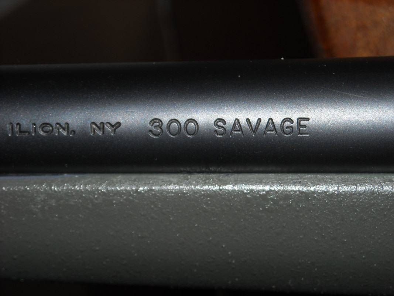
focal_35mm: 105
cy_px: 148
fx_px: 1195
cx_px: 197
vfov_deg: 14.1
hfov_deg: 18.7
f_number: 9.3
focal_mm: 17.1
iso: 64
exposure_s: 1/125
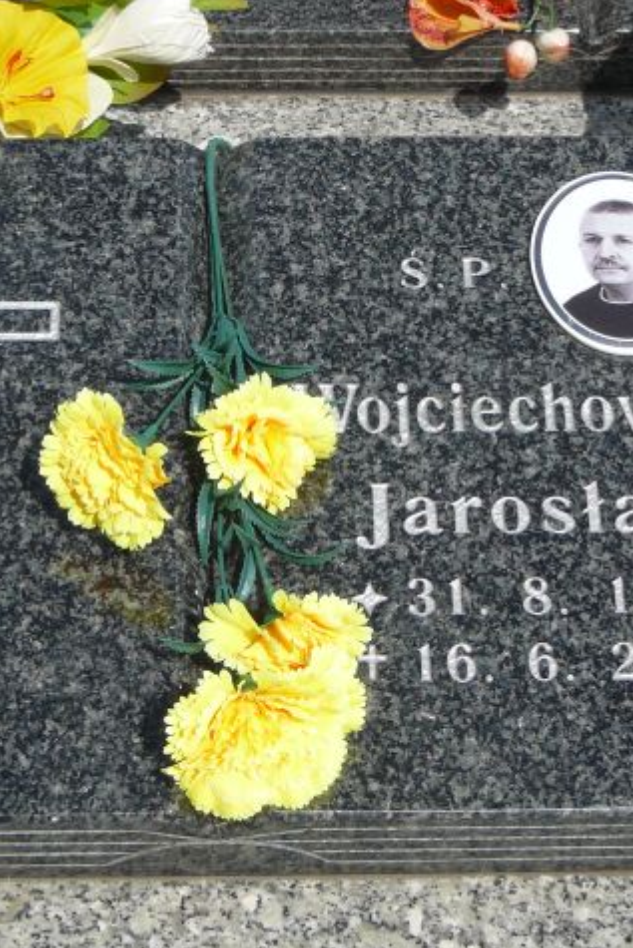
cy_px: 477
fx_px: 2398
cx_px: 286
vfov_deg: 22.4
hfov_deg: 15.0
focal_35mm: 91
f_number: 6.3
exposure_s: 1/400
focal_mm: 9.7
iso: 80
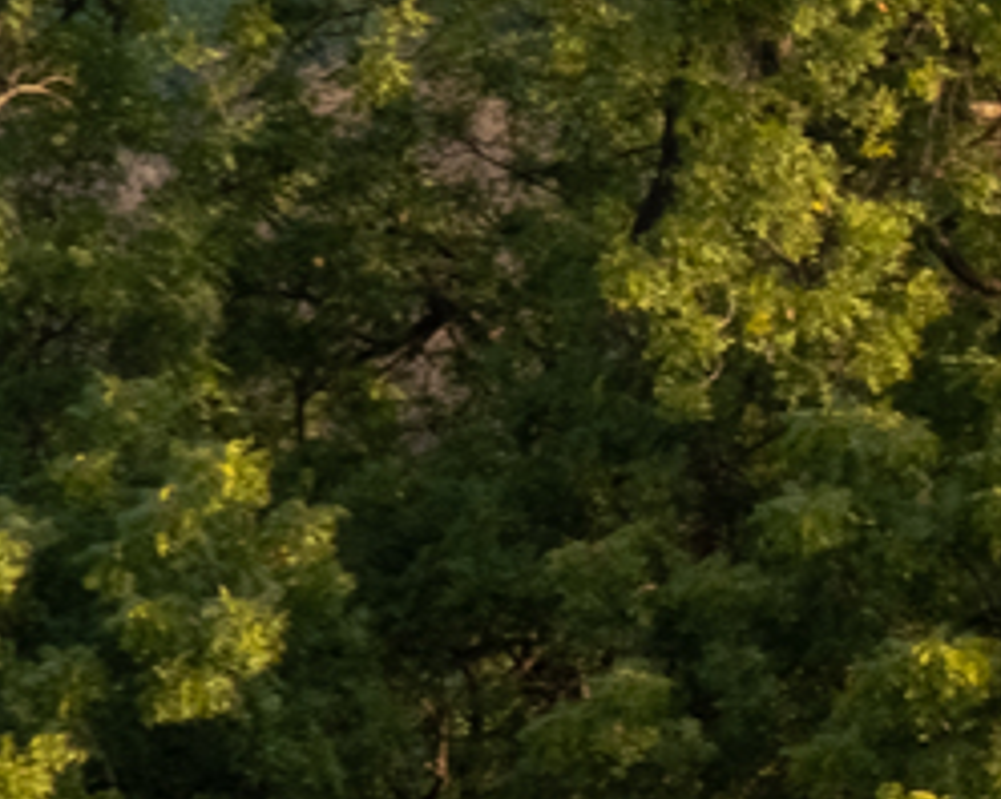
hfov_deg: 4.9
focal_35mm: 371
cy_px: 226
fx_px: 10983
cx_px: 3160
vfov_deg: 4.2
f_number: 10
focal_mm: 49
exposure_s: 1/2500
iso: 200
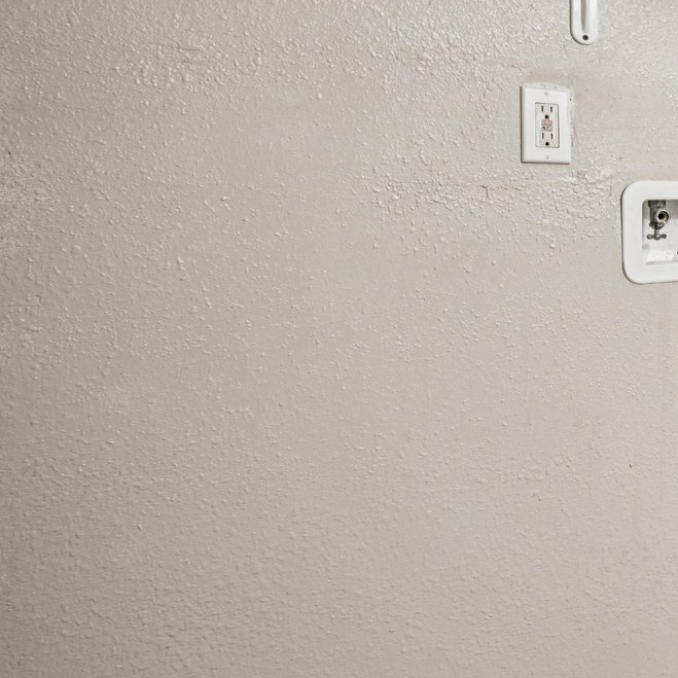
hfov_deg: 29.6
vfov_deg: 43.8
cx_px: 988
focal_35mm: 37
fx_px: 820
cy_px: 187
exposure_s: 1/13
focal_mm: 14
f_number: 11
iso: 400
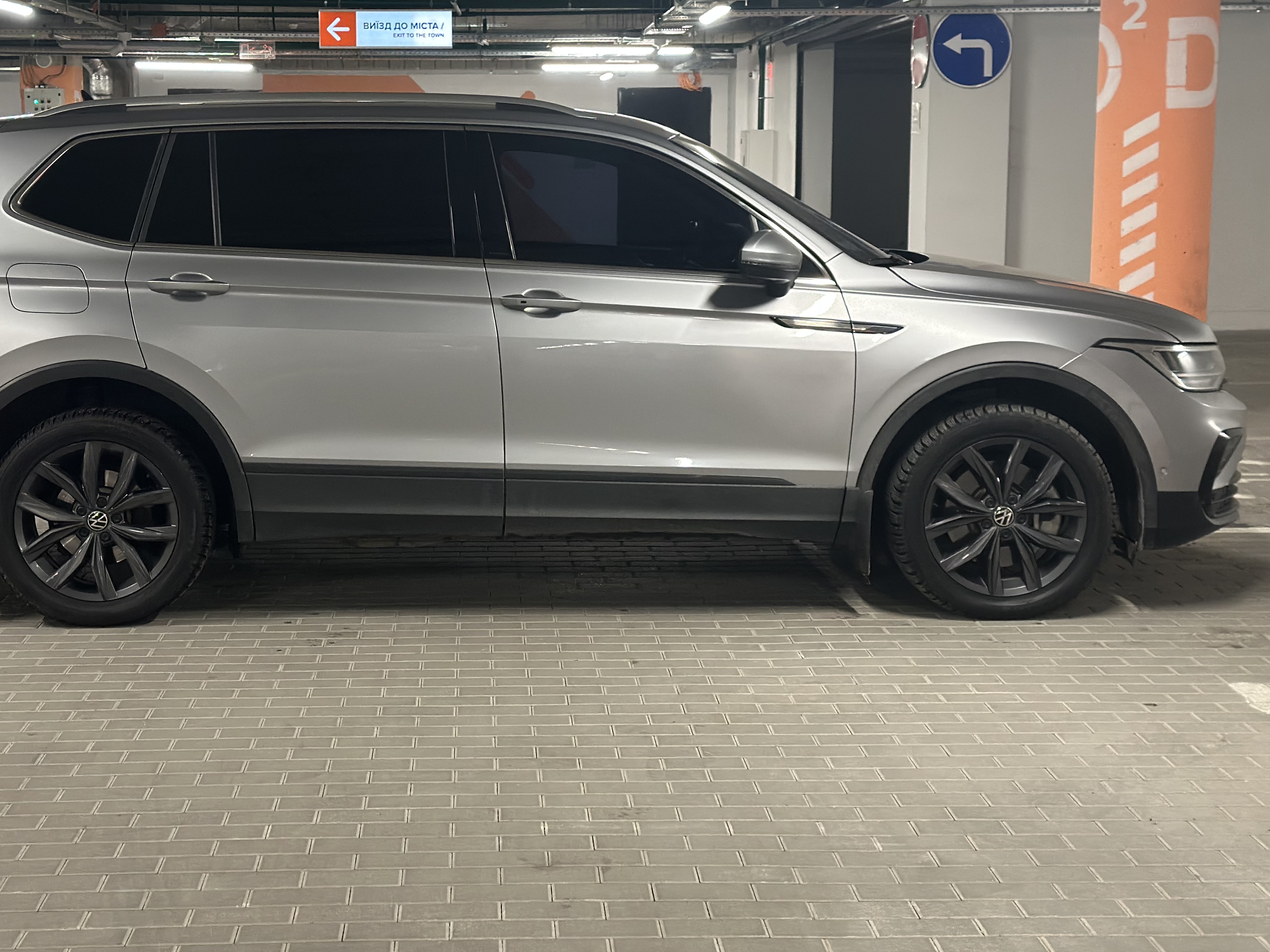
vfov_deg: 24.8
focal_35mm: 59
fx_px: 2165
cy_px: 402
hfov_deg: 32.6
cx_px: 524
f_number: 1.78
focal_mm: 6.86
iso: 250
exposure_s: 1/50
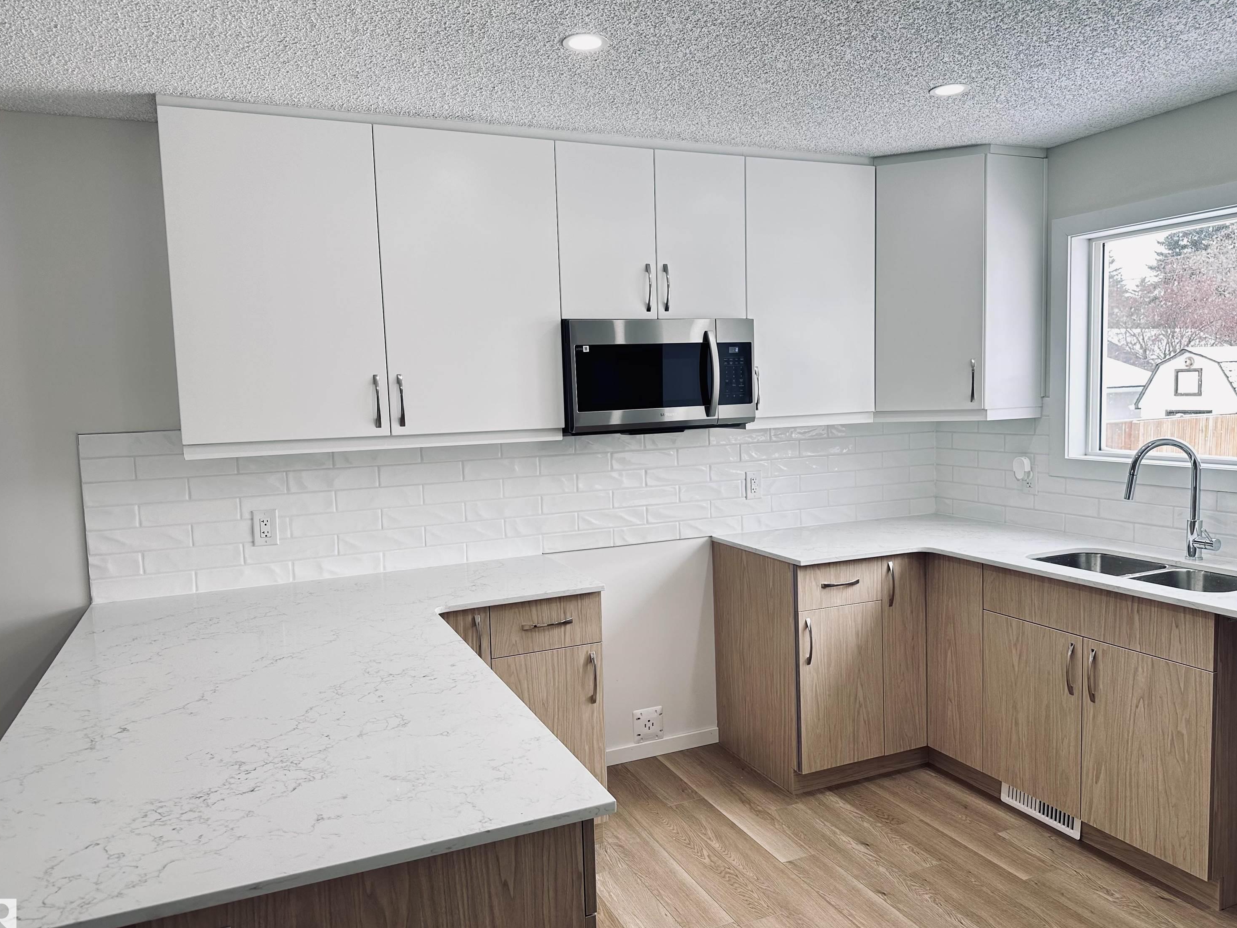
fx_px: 893
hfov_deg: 69.4
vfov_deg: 54.9
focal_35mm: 25
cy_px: 472
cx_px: 619
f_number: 1.78
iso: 80
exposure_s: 1/158
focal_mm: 6.86
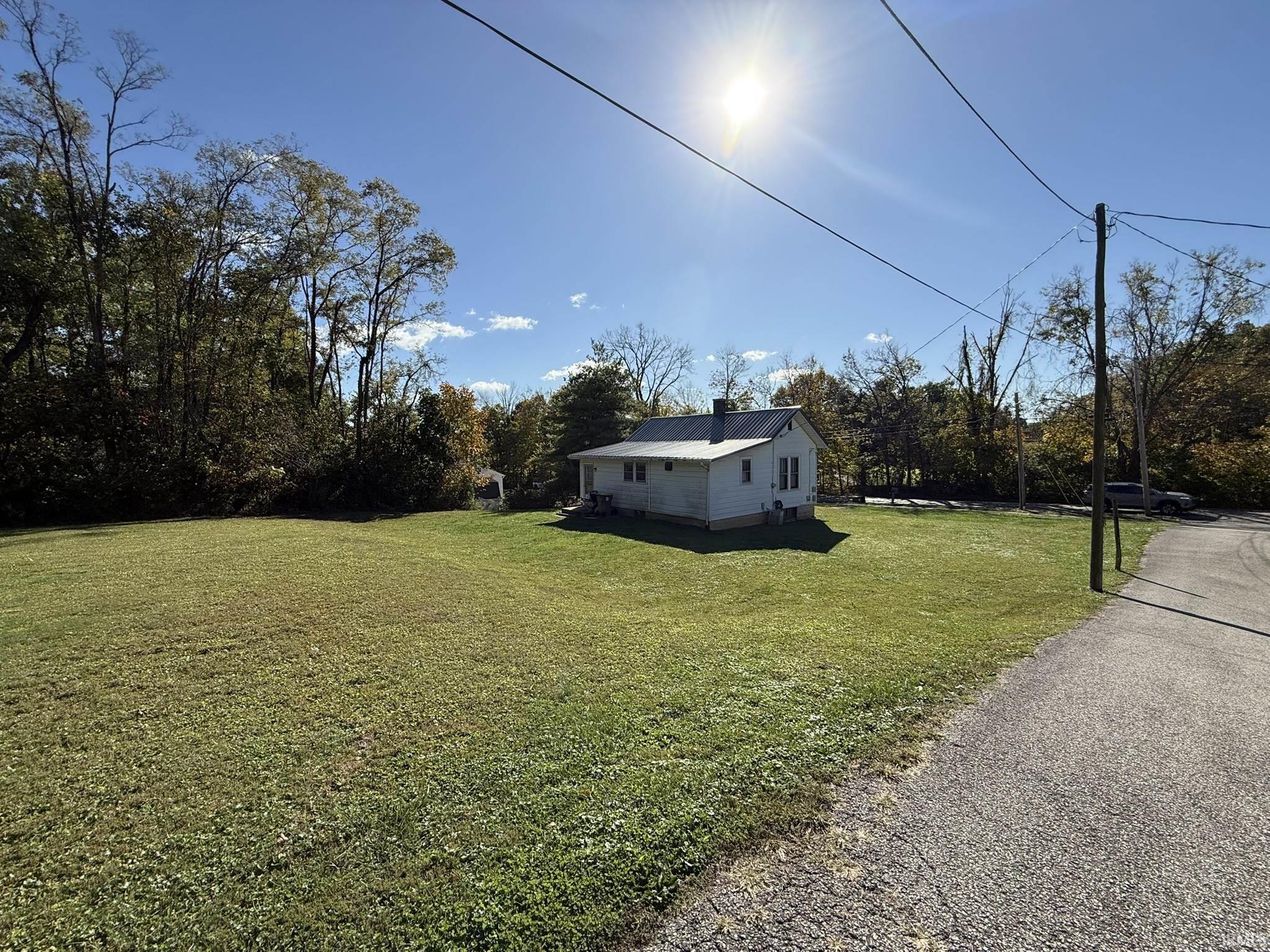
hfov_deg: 102.1
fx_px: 514
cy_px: 476
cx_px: 635
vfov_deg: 85.7
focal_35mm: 14
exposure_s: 1/2506
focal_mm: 2.22
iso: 50
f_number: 2.2
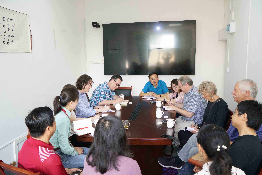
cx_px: 131
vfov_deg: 42.3
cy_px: 88
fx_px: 226
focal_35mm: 31
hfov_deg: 60.3
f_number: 8
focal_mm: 31
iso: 5000
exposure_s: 1/125
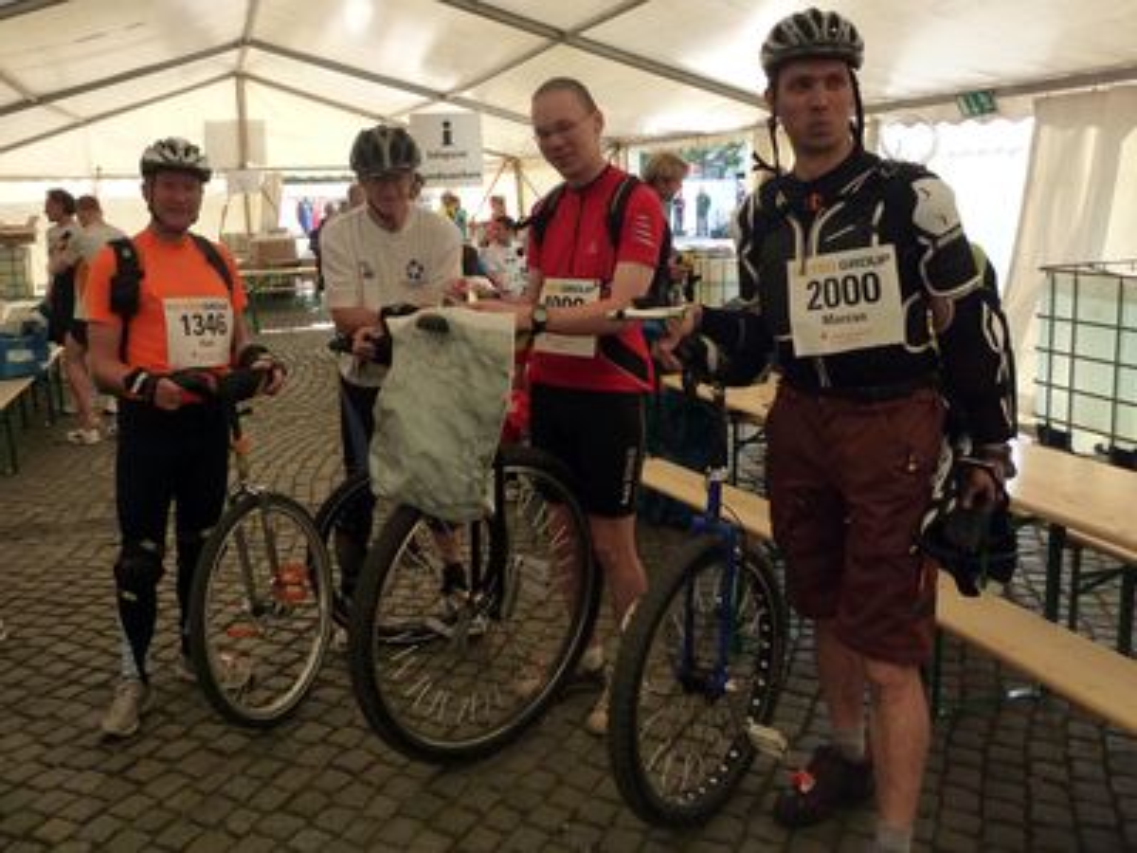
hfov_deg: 63.4
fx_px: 920
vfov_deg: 49.7
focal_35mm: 28
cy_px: 426
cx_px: 568
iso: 250
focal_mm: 4.9
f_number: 3.3
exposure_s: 1/200
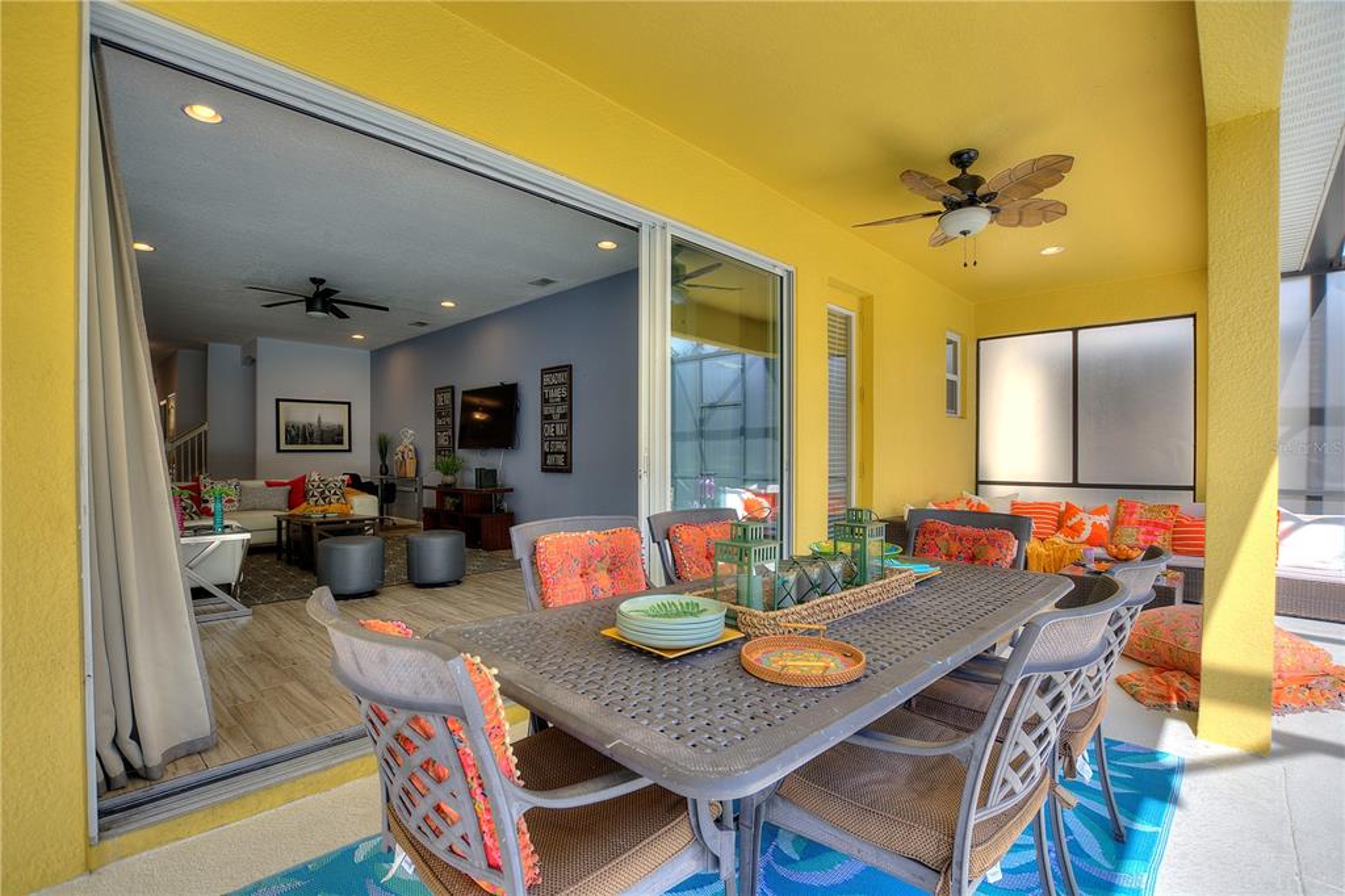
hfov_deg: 100.4
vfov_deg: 77.3
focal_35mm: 15
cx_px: 672
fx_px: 560
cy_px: 448
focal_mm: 10
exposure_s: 1/160
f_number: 4.5
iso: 100
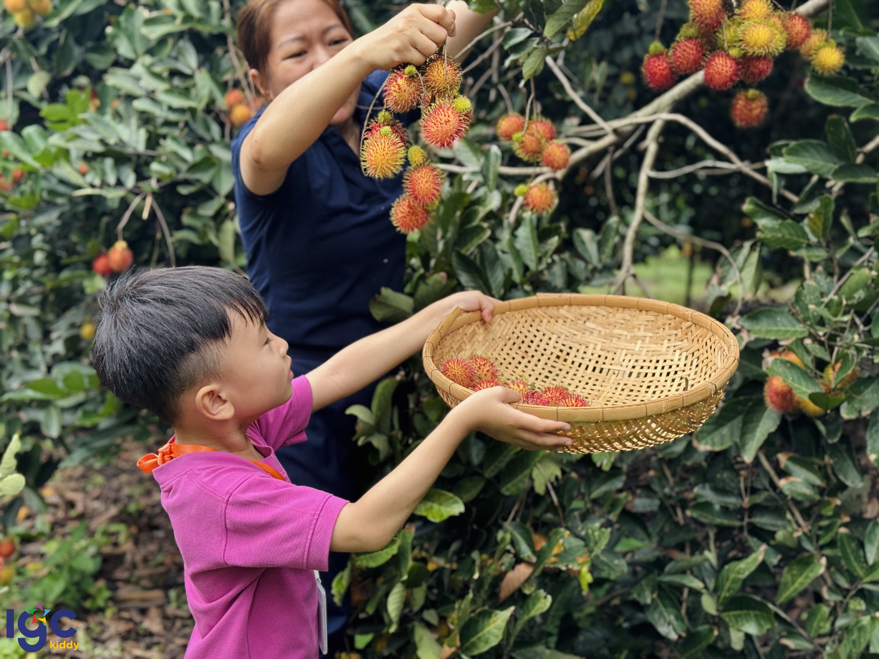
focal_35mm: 48
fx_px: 1219
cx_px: 440
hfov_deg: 39.7
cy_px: 330
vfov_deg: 30.3
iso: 64
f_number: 1.78
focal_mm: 6.76
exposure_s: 1/417
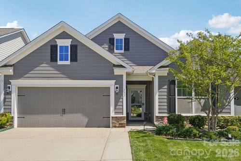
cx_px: 120
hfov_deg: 61.9
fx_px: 201
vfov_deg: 43.6
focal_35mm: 30
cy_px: 80
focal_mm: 20
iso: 100
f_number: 8
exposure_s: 1/90
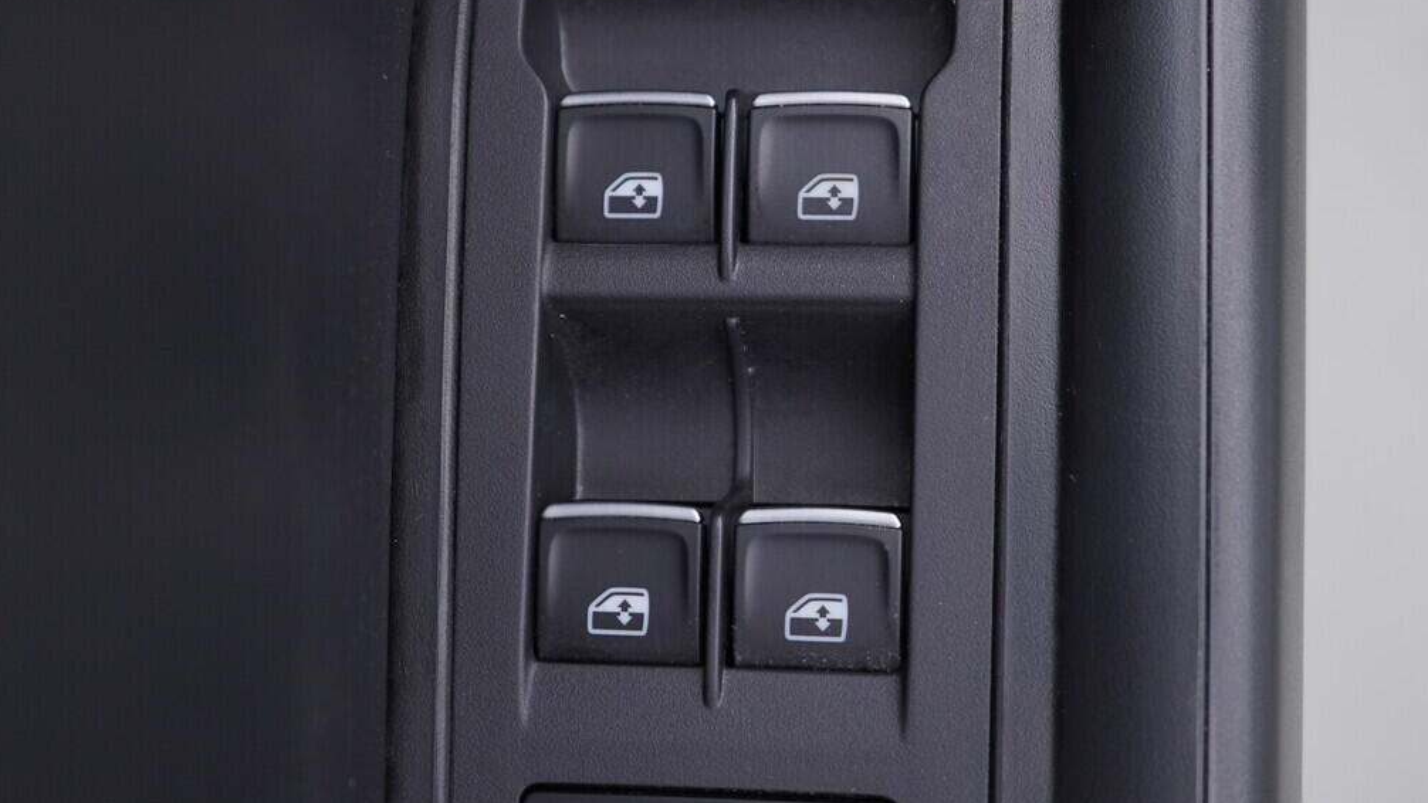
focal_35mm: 54
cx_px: 853
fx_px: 2045
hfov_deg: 38.3
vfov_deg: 22.1
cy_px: 253
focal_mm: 24
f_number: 3.2
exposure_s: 1/50
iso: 125
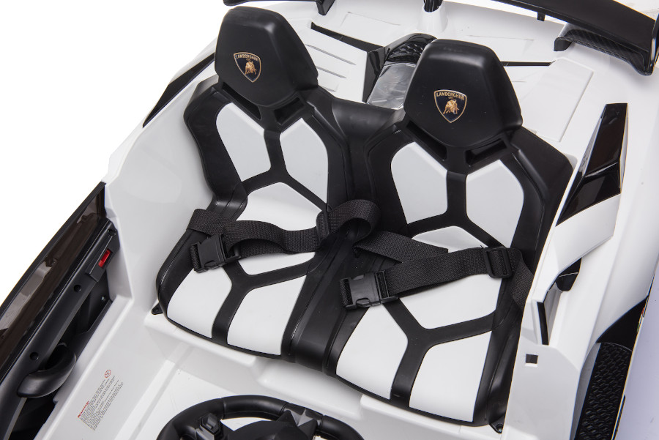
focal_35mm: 45
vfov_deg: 29.9
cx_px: 330
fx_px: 824
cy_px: 220
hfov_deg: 43.6
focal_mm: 45
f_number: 18
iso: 100
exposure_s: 1/160
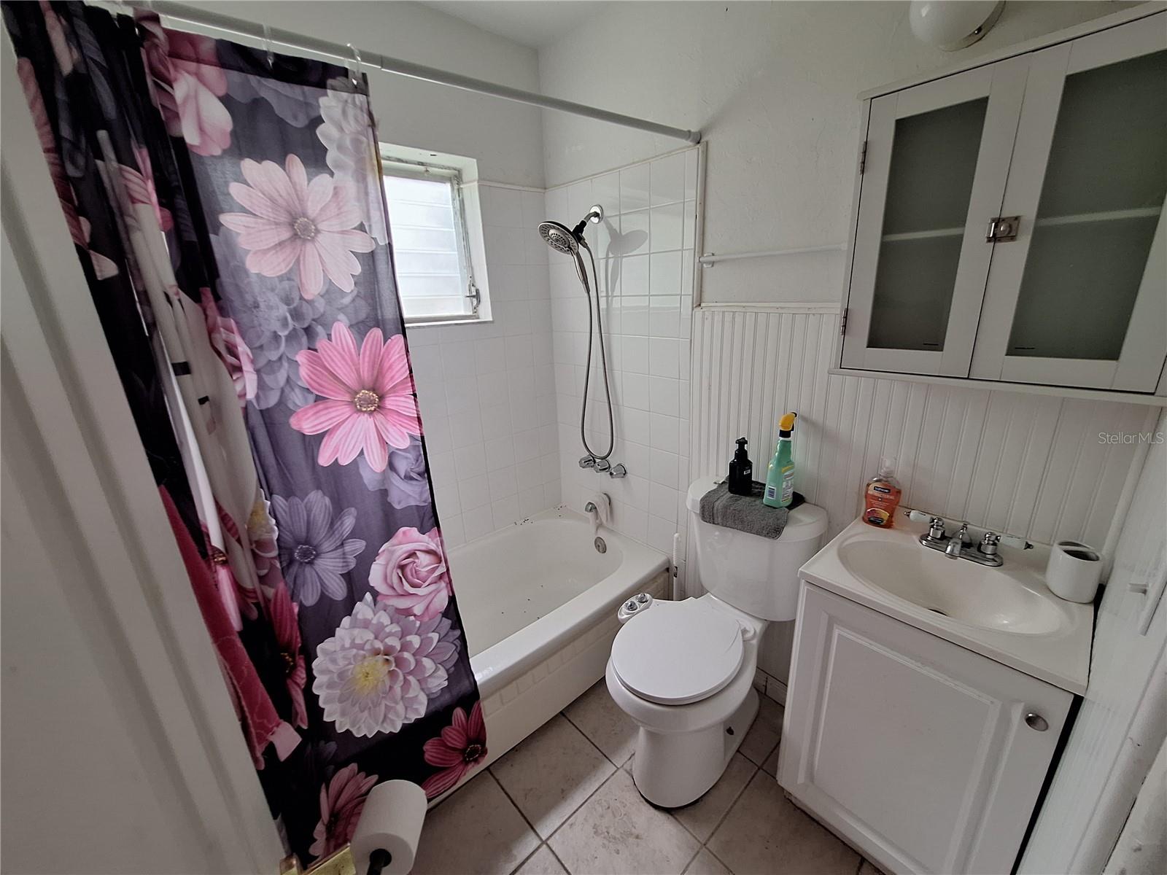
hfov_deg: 106.2
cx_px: 584
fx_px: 438
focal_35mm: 13
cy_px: 438
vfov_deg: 89.9
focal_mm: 1.74
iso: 100
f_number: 2.2
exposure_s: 1/40
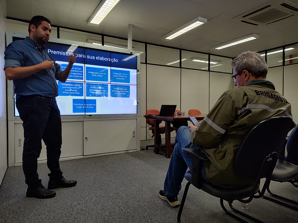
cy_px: 112
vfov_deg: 58.9
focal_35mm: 23
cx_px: 149
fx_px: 198
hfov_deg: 73.9
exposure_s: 1/120
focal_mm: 5.56
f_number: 1.8
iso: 256
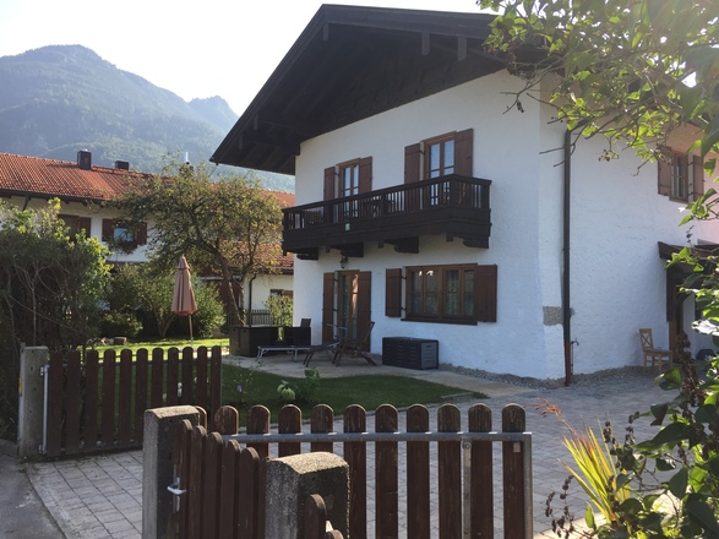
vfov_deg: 48.2
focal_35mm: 29
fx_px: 602
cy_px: 270
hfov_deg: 61.7
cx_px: 360
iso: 32
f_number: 2.2
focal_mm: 4.15
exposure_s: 1/534
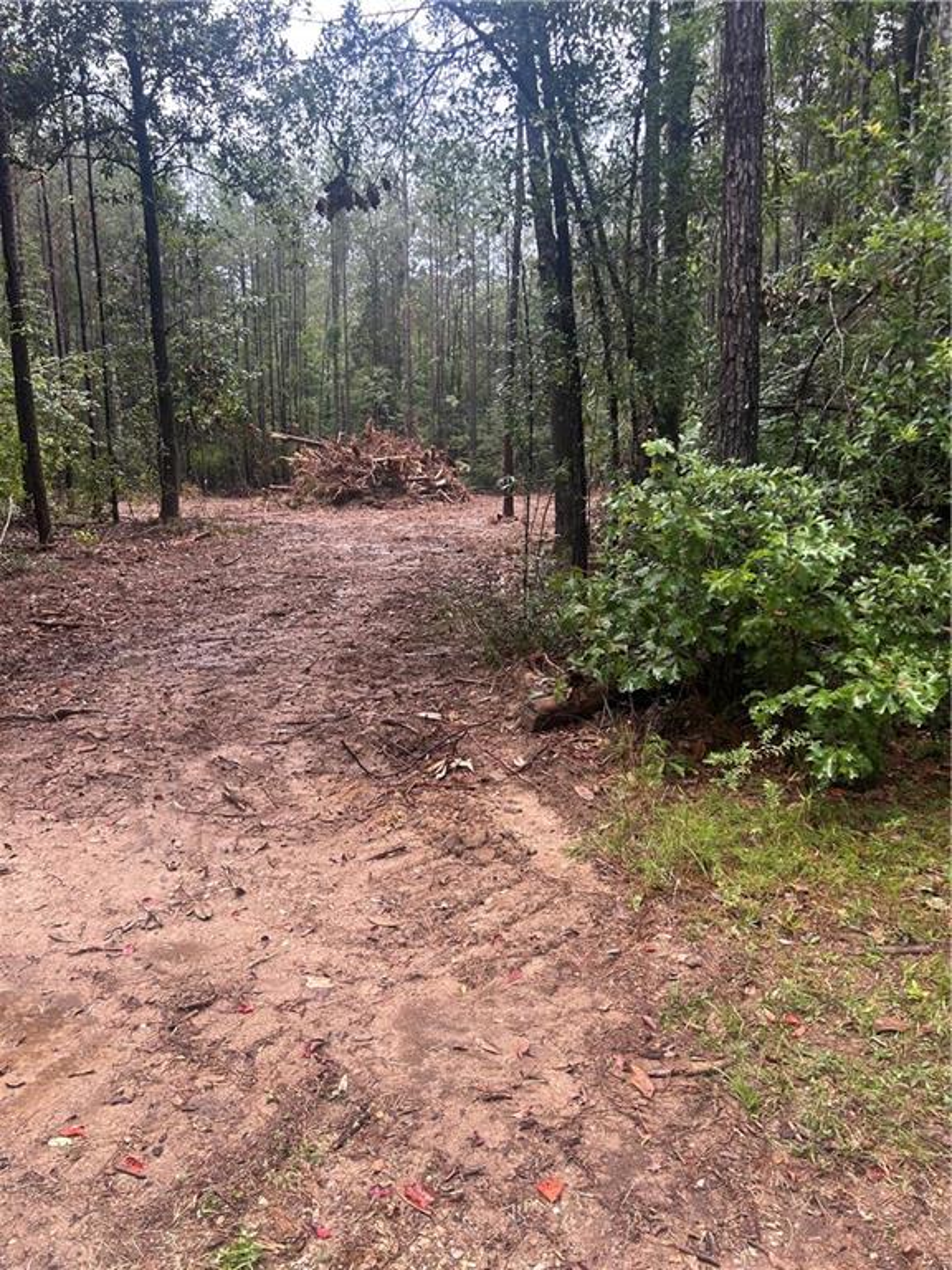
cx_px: 476
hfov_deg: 53.1
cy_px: 635
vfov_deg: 67.3
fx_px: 953
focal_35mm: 26
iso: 40
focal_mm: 5.7
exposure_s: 1/233
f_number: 1.5
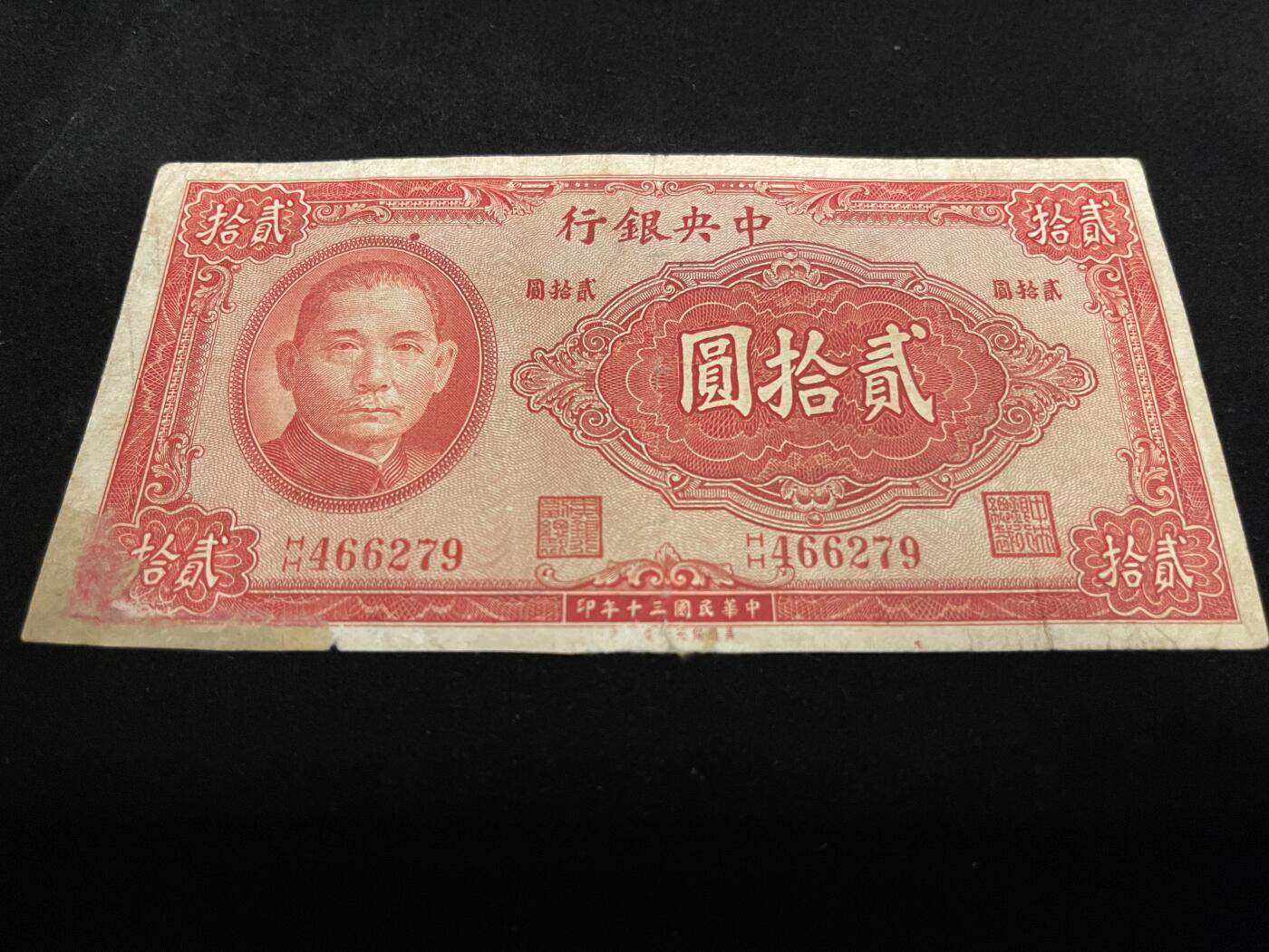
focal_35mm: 25
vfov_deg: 54.9
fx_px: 916
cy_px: 476
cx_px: 634
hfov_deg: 69.4
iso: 500
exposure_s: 1/60
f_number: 1.6
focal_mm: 5.1
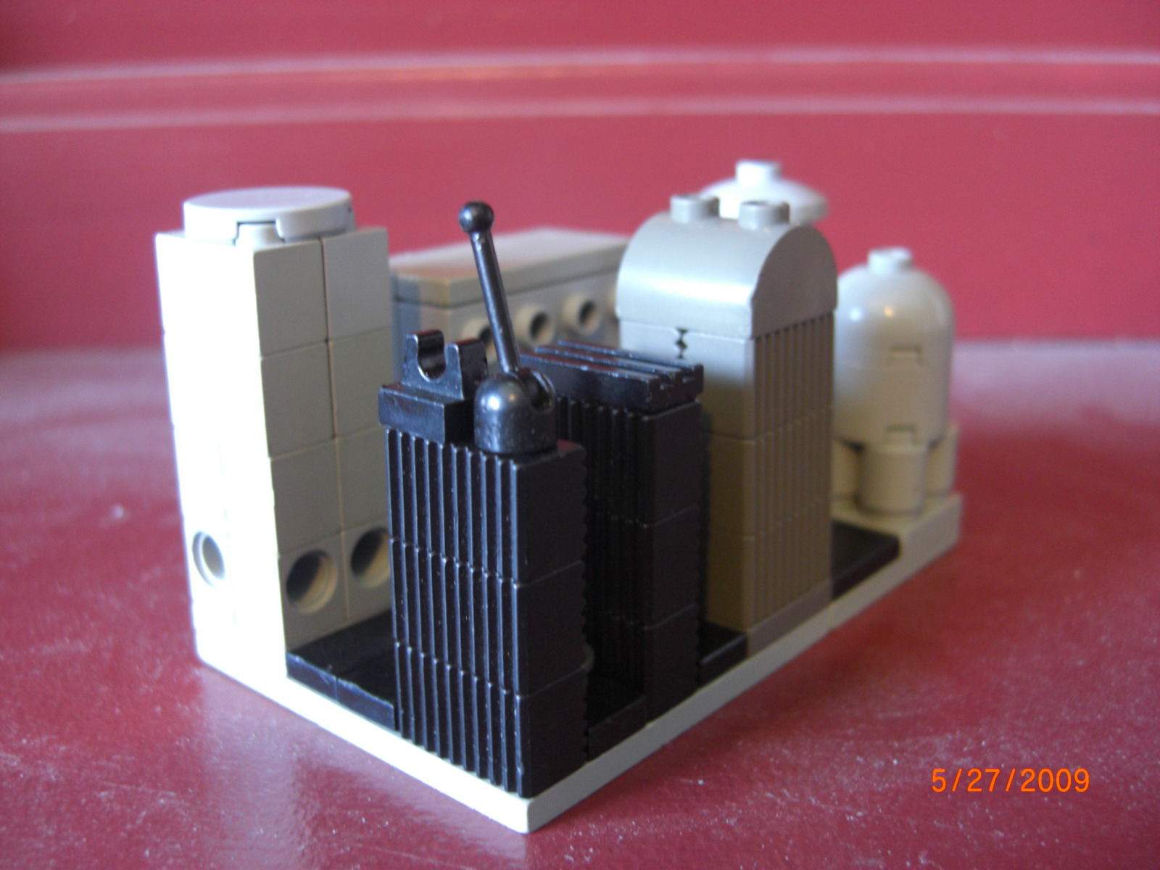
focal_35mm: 38
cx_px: 580
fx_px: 1273
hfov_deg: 49.0
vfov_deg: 37.7
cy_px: 435
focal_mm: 7.9
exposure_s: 1/6
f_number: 2.8
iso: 200
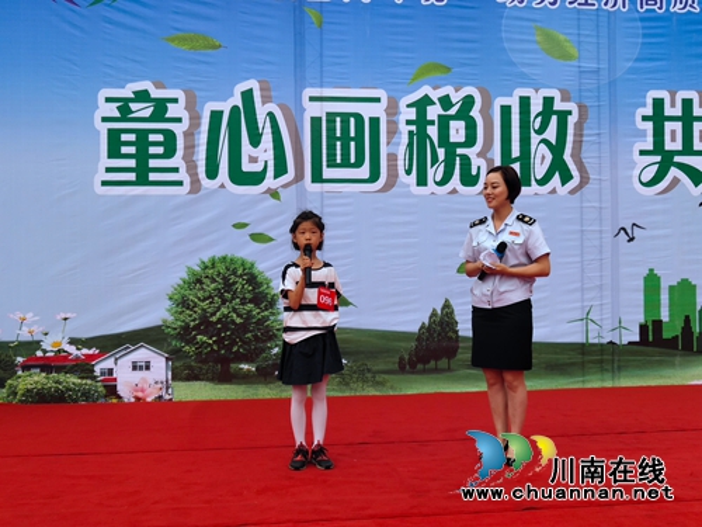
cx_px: 351
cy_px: 264
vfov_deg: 30.9
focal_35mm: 47
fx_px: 953
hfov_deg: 40.4
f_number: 1.8
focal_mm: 3.95
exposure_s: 1/290
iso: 50
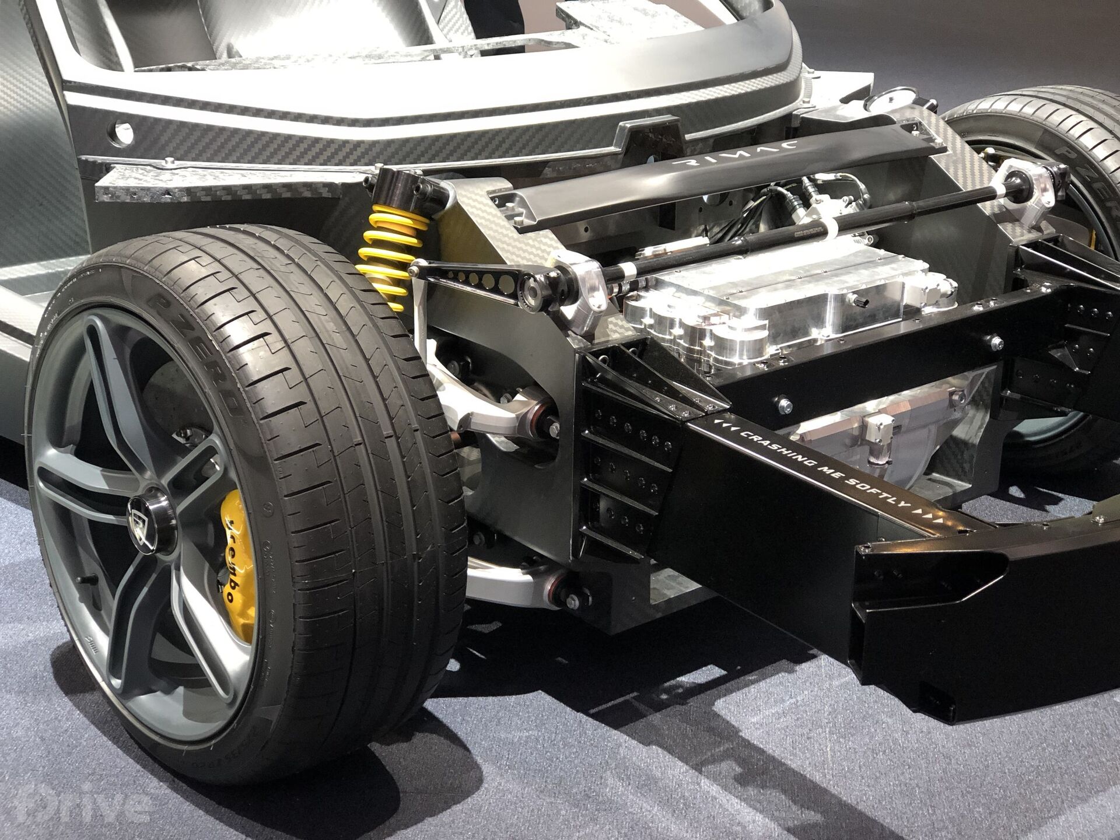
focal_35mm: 57
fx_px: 1844
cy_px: 420
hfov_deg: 33.8
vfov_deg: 25.7
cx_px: 560
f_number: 2.8
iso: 320
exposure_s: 1/50
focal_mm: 6.6
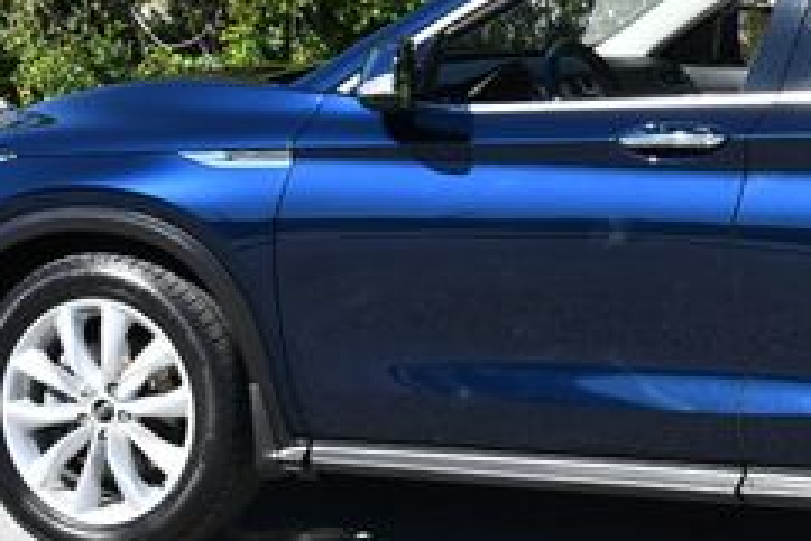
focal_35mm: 170
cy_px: 54
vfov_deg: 8.1
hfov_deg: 11.9
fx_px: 3832
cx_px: 878
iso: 140
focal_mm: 32
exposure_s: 1/250
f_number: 8
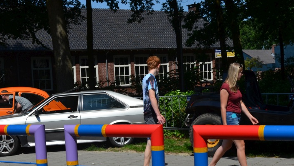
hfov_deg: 32.3
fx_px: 505
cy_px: 132
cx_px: 108
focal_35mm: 65
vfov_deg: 18.4
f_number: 9
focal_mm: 29
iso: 100
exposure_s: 1/320
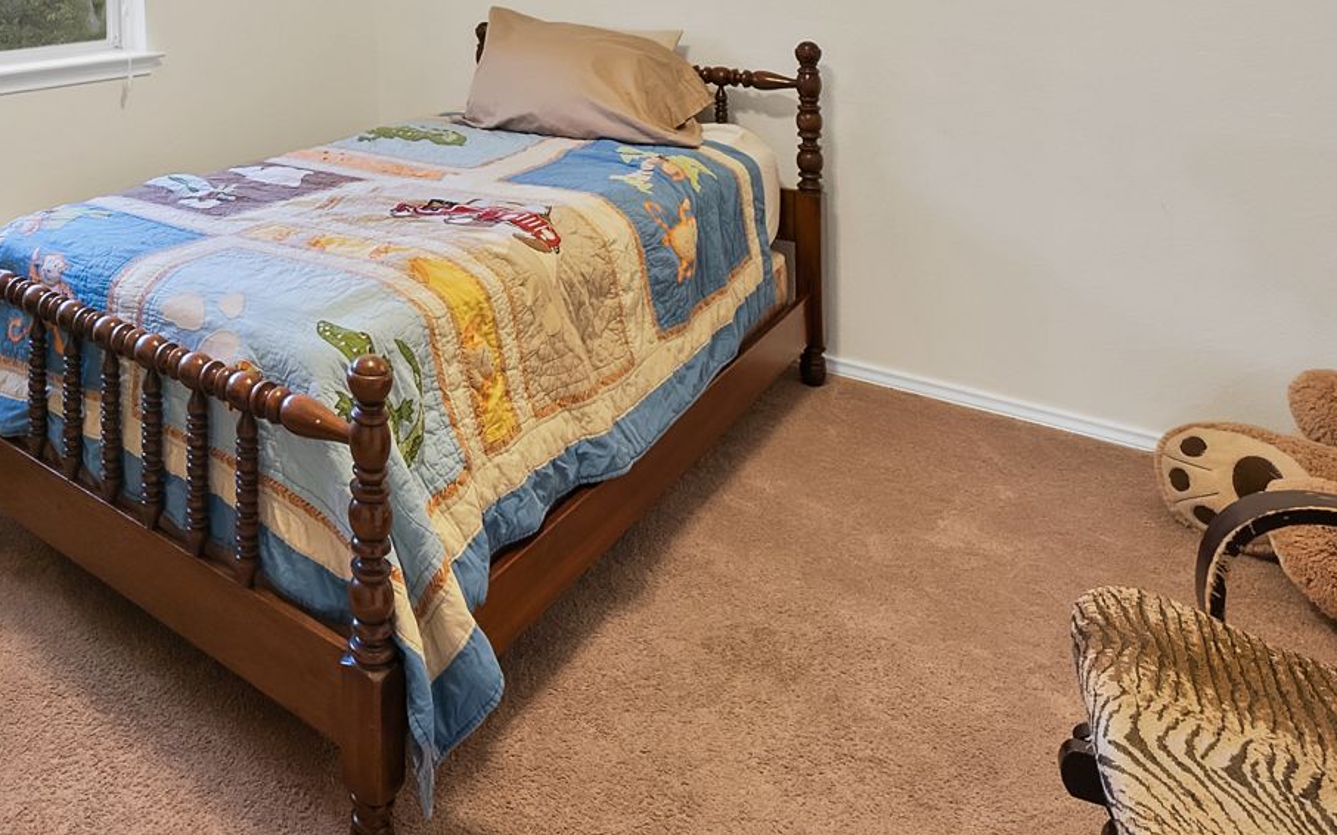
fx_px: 984
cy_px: -79
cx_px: 241
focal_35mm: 27
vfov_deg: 38.3
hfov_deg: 61.8
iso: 640
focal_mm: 12
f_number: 9
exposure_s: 1
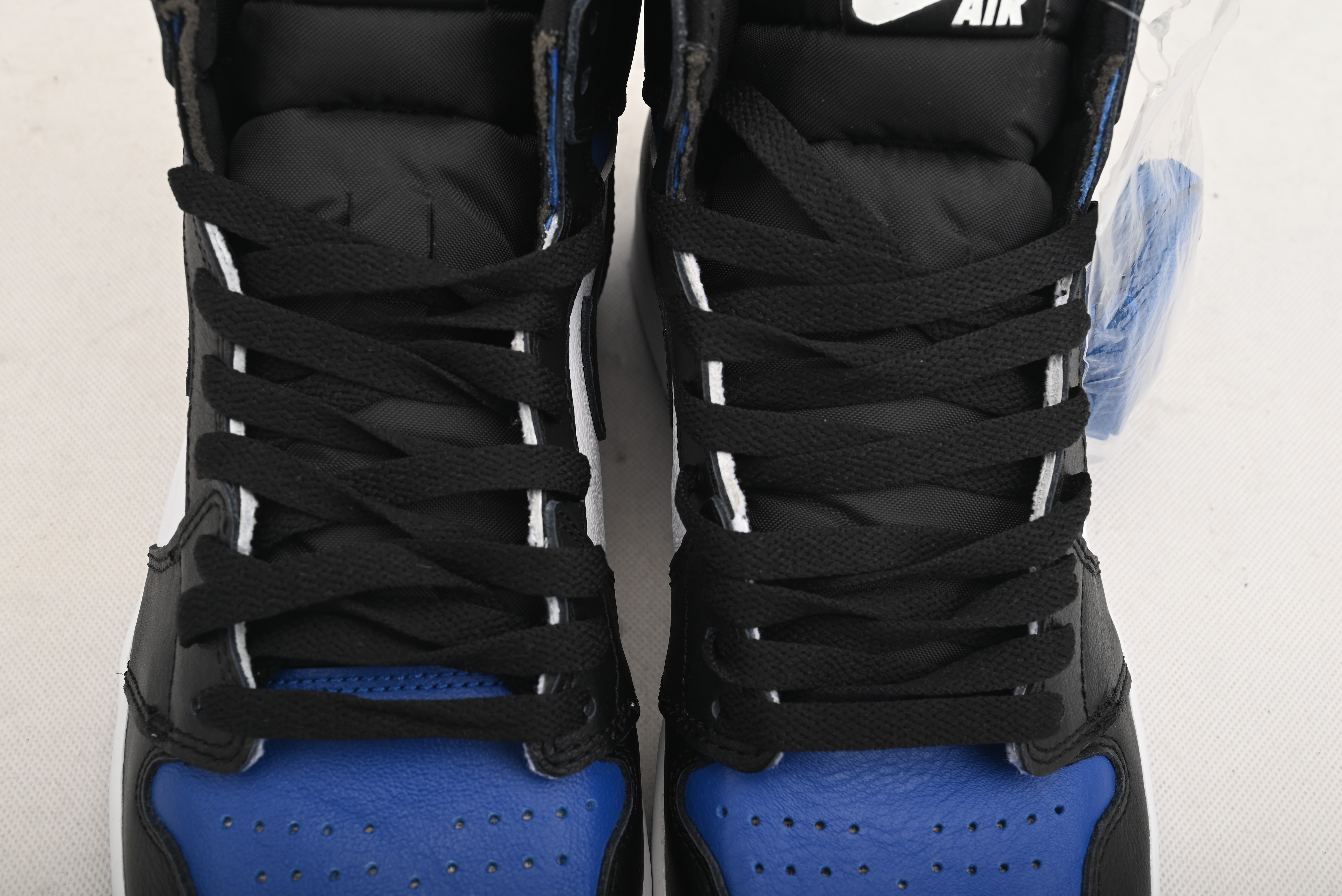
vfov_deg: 33.4
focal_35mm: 40
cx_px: 671
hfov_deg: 48.4
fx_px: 1492
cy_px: 448
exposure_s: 1/200
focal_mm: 40
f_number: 11
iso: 100
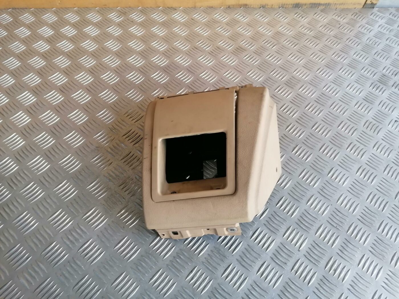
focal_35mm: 27
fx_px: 311
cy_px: 150
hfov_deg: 65.3
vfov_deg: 51.4
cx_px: 200
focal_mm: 4.75
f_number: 1.8
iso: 100
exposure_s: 1/50
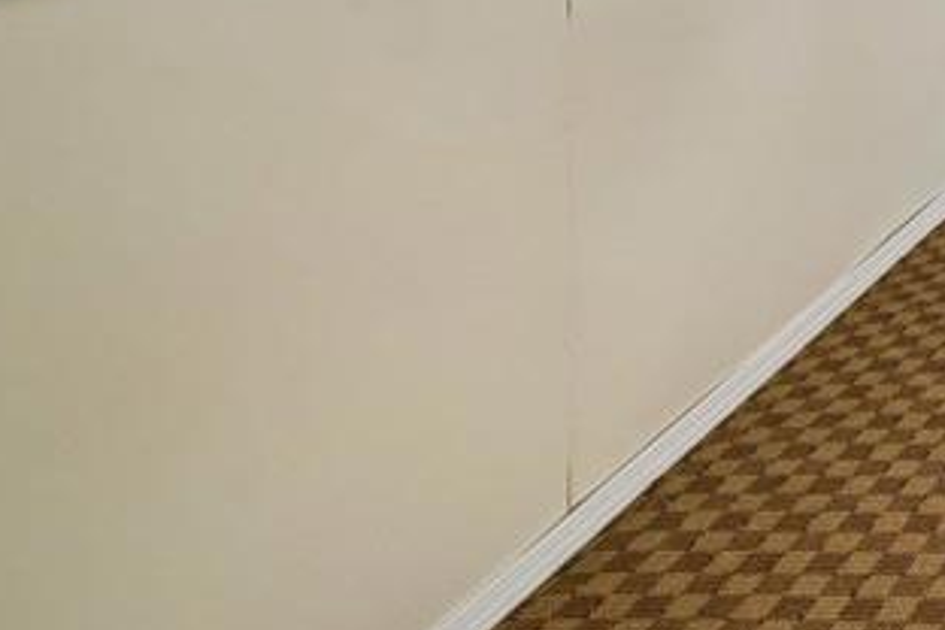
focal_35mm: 46
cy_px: -306
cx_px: 1533
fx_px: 1207
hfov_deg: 25.8
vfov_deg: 23.6
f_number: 8
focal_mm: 14
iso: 400
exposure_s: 1/13
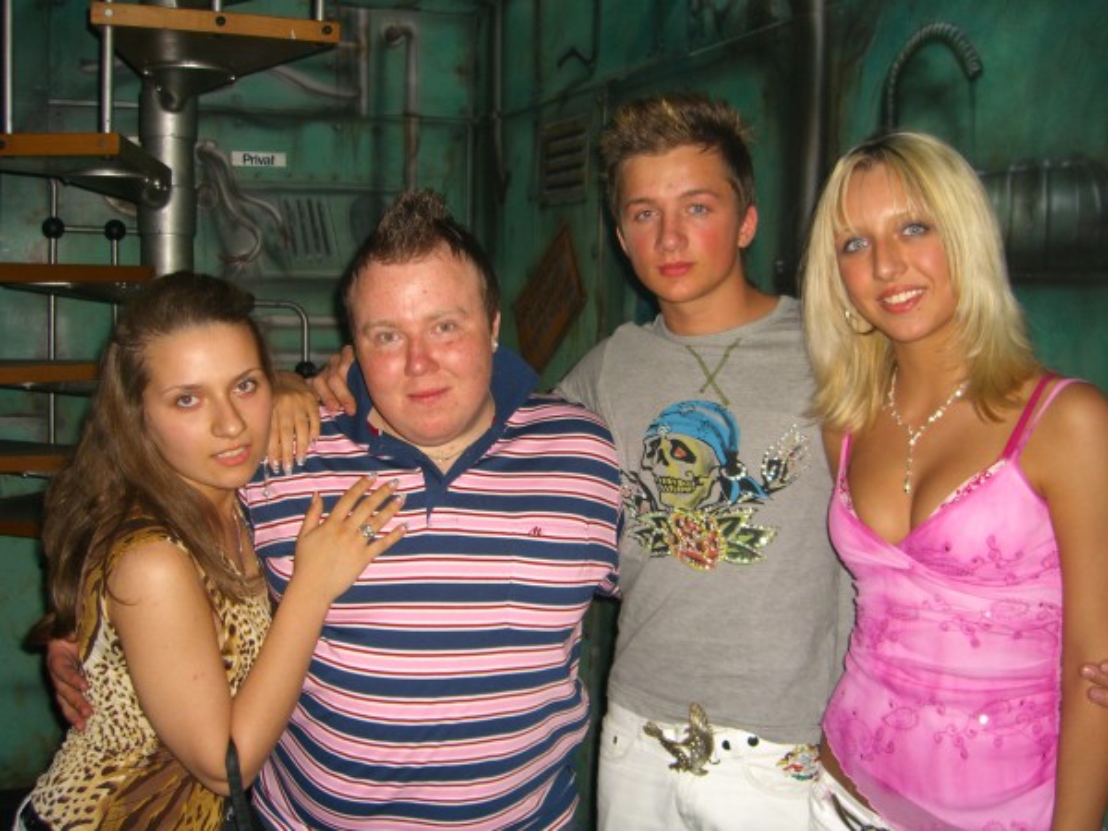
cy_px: 416
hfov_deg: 49.0
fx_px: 1216
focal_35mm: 38
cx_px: 554
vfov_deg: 37.7
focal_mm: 7.9
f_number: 2.8
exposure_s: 1/60
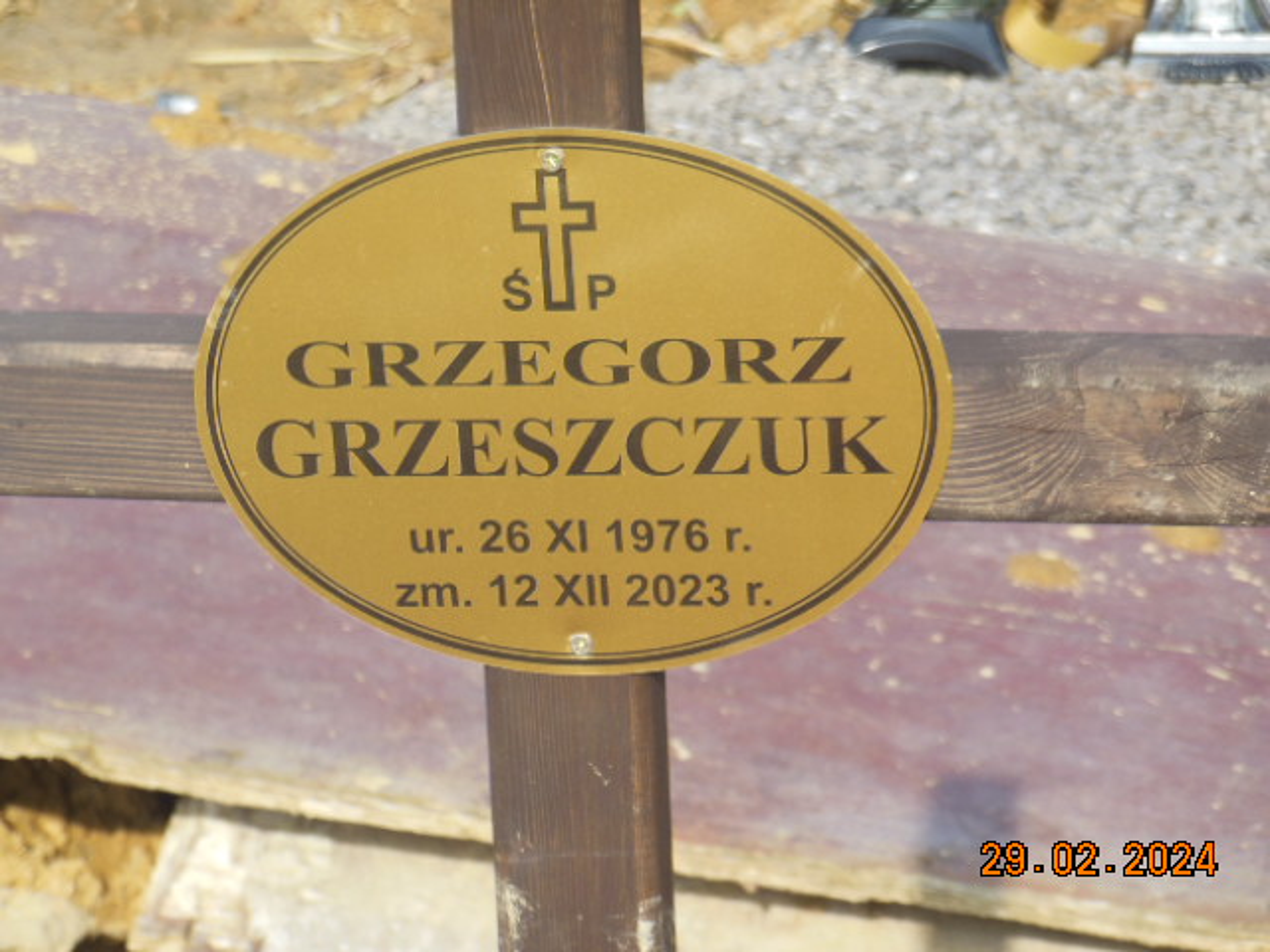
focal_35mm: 191
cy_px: 476
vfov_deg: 7.8
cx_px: 635
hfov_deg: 10.4
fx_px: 7007
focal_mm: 34
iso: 125
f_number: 5.6
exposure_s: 1/320
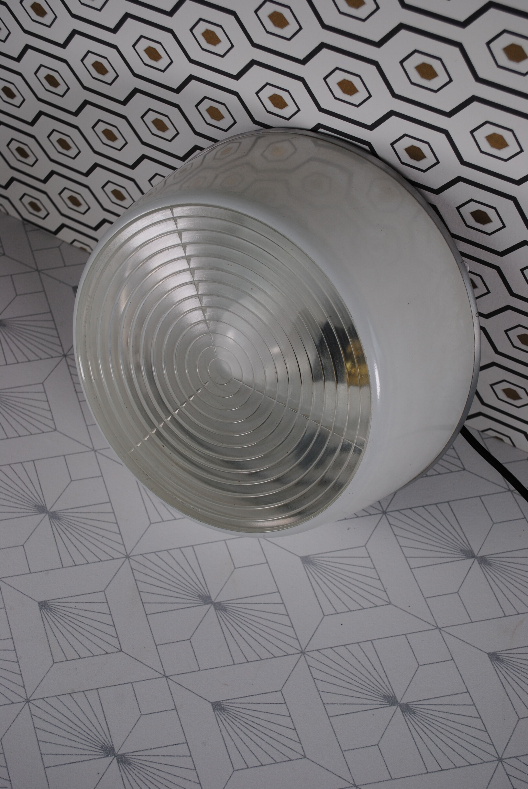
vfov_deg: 38.8
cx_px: 264
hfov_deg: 26.6
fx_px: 1119
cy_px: 394
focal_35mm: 51
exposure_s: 1/160
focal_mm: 34
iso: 100
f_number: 6.3
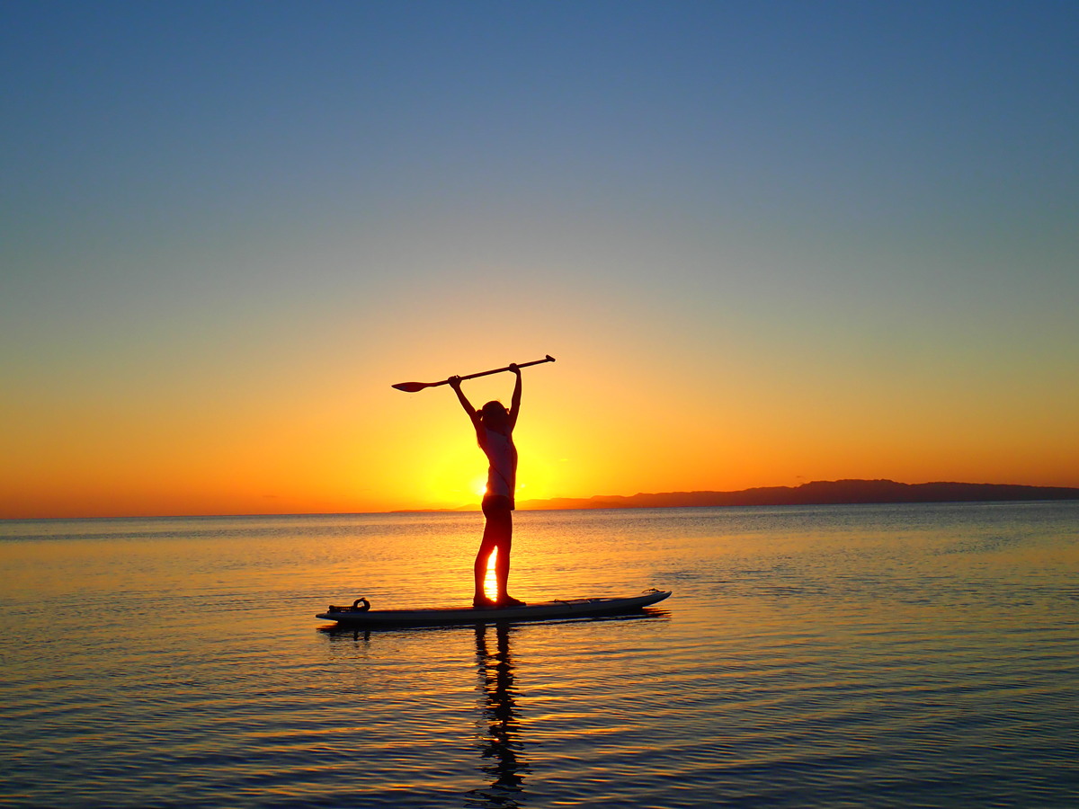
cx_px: 540
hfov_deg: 43.9
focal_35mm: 43
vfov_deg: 33.6
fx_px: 1340
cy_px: 404
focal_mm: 7.86
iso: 100
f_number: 4
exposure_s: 1/640
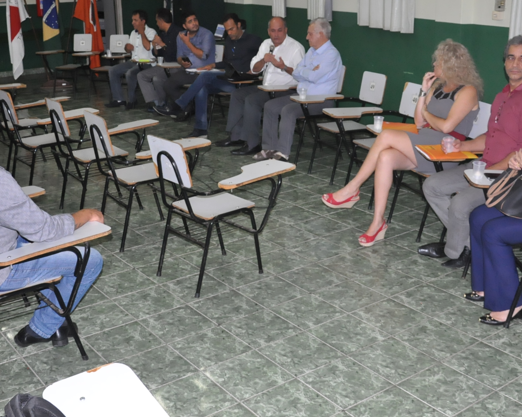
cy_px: 182
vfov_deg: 32.9
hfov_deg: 40.6
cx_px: 258
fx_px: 706
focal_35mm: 46
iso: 2000
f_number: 5
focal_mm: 21
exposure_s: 1/60
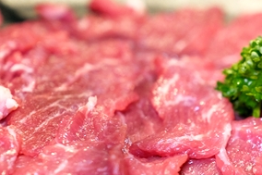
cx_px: 307
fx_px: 807
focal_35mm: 111
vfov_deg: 12.3
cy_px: 149
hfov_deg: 17.6
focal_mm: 23
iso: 1000
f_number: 2.8
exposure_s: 1/60
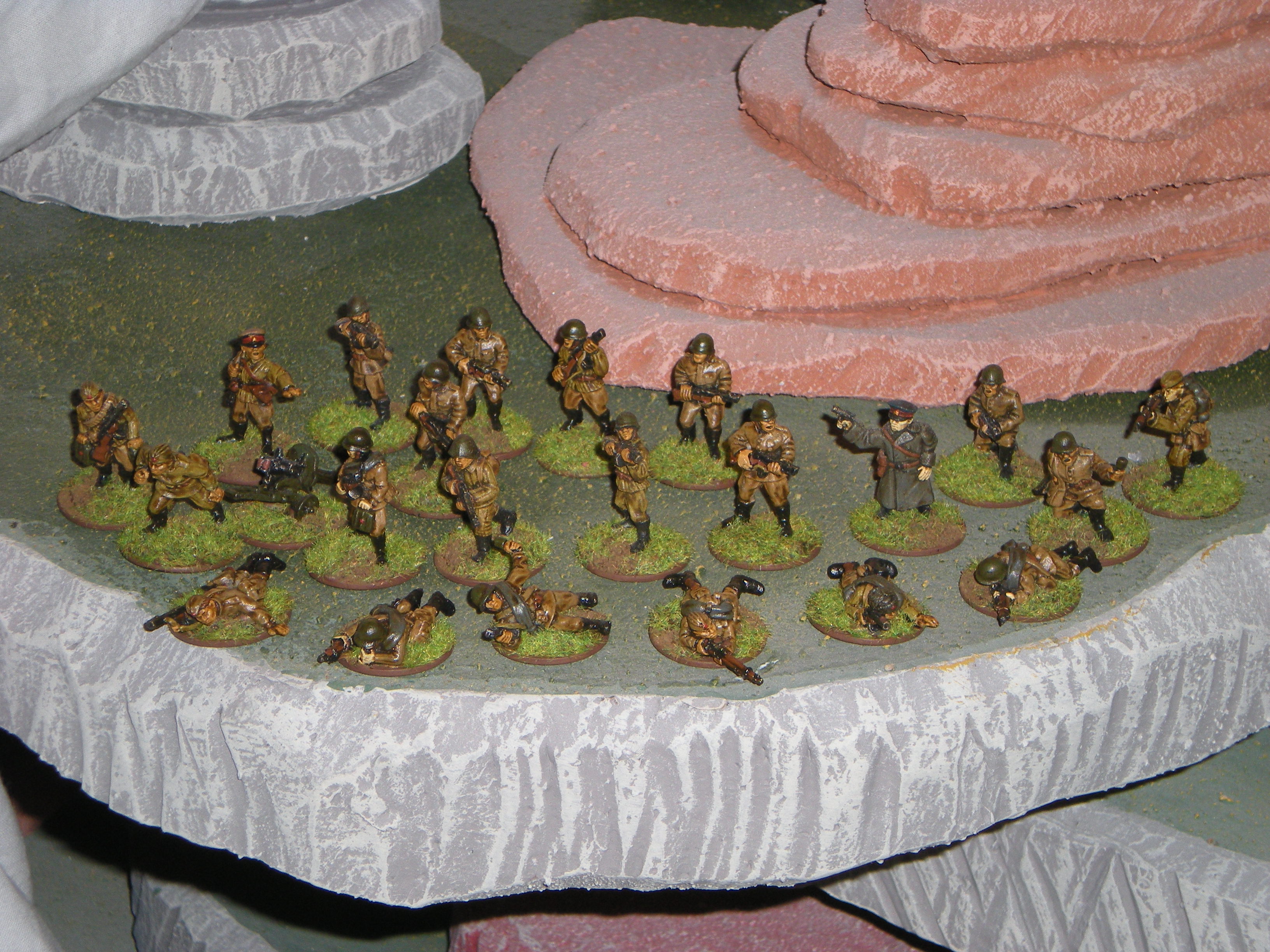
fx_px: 3852
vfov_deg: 14.1
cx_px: 635
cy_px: 476
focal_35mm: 105
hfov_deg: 18.7
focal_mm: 17.3
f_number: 5.7
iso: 132
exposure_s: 1/125
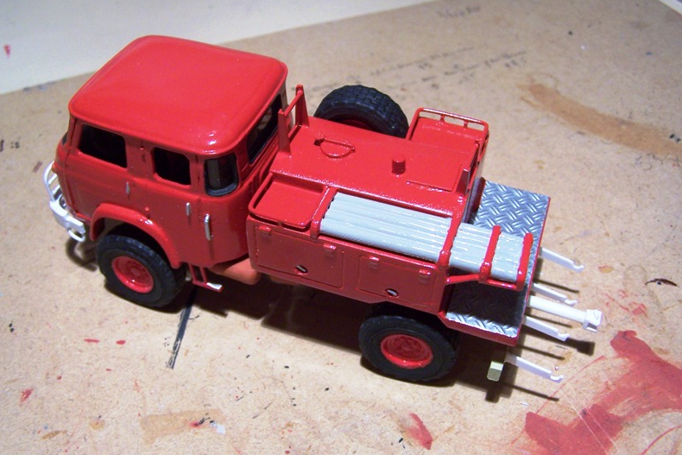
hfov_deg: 48.5
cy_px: 209
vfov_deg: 33.4
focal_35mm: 40
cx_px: 341
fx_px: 758
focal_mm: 6.3
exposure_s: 1/30
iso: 140
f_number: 2.8
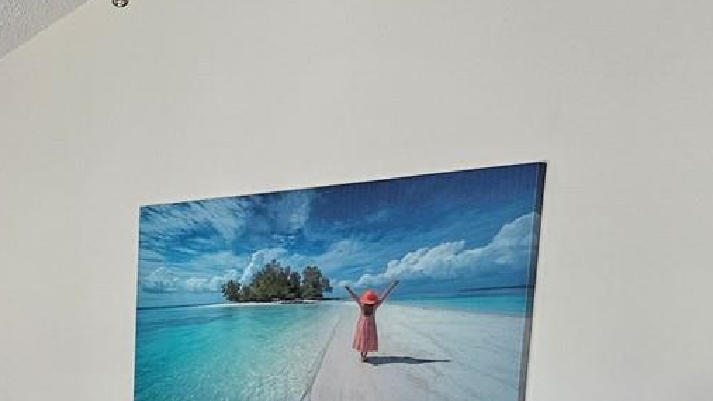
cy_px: 678
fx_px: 1493
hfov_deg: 24.9
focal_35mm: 79
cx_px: -83
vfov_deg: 13.9
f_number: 1.8
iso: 200
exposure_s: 1/120
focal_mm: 5.4
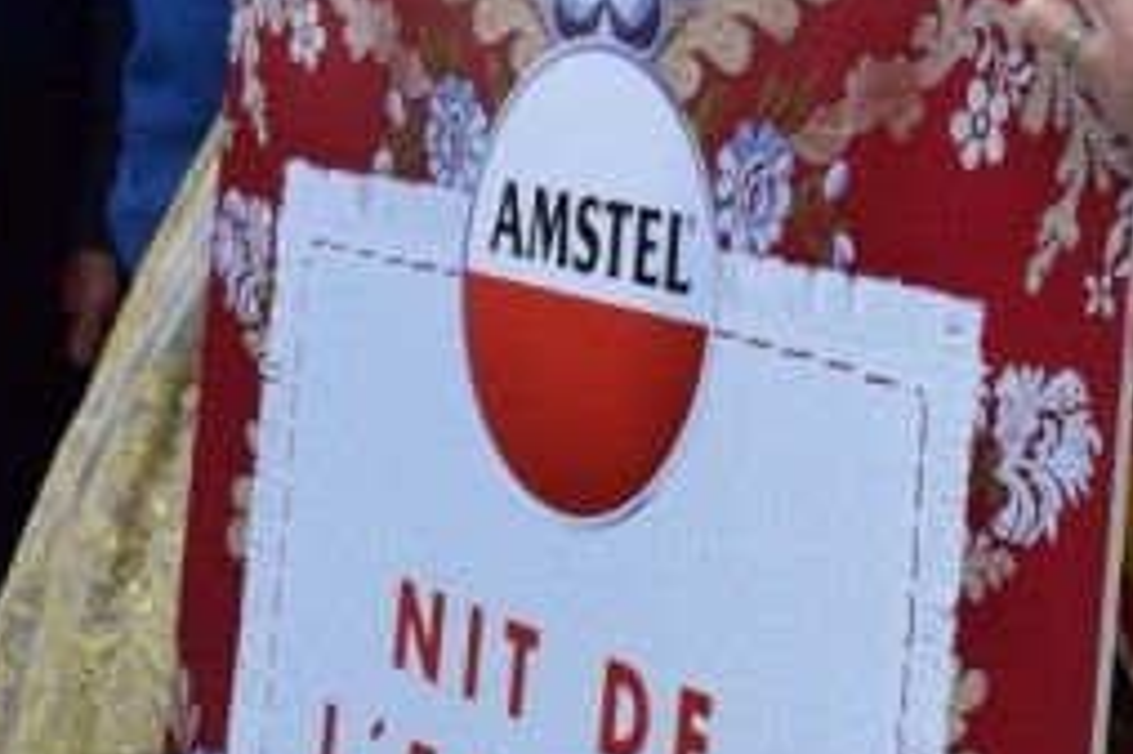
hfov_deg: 16.9
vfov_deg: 11.0
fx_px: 3806
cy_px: -306
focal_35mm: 121
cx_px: 509
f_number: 7.1
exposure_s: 1/30
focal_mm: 20
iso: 400
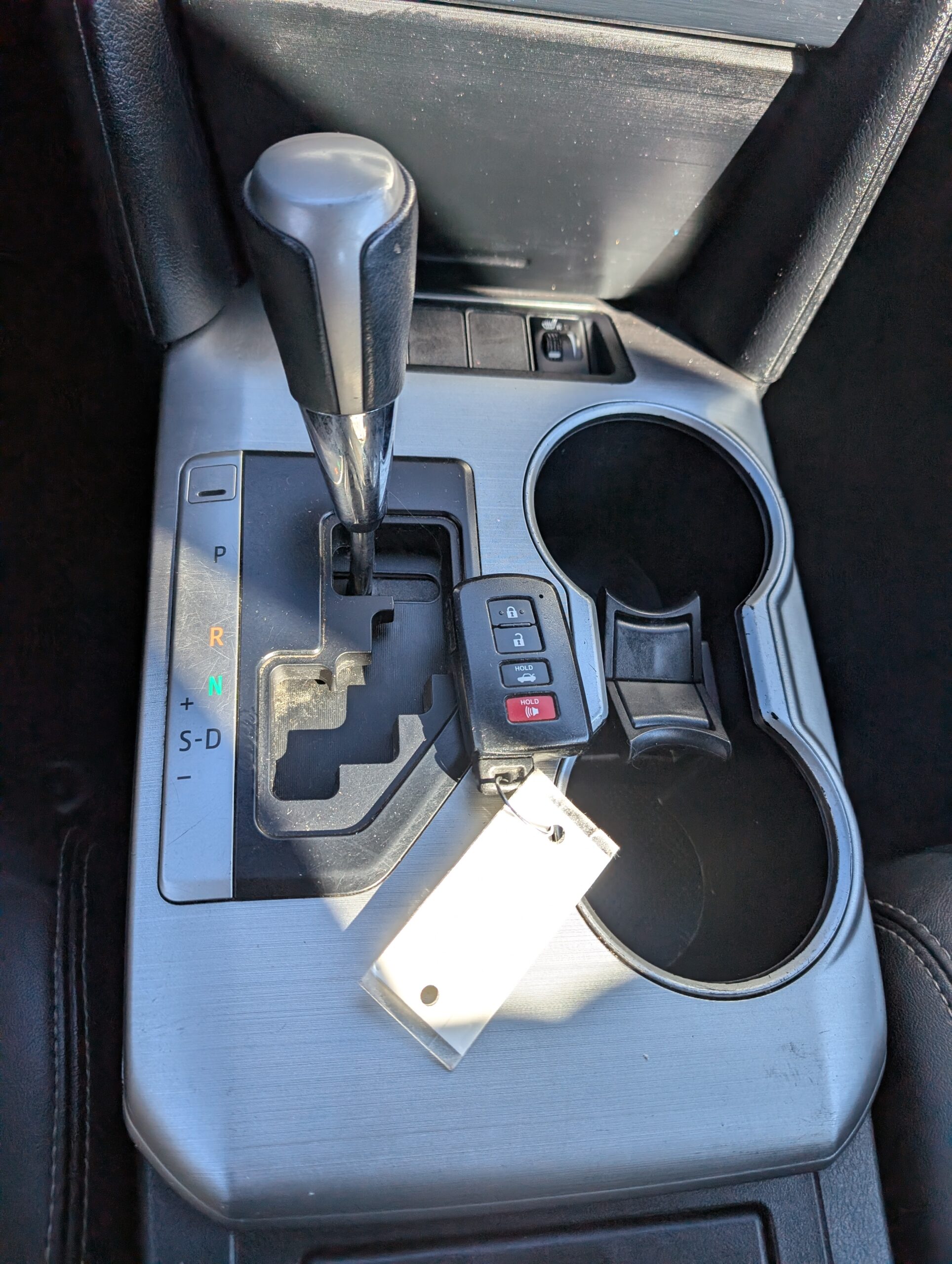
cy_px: 632
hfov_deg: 56.9
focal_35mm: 24
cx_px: 476
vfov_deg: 71.5
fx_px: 878
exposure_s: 1/194
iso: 29
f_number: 1.68
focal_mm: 6.9
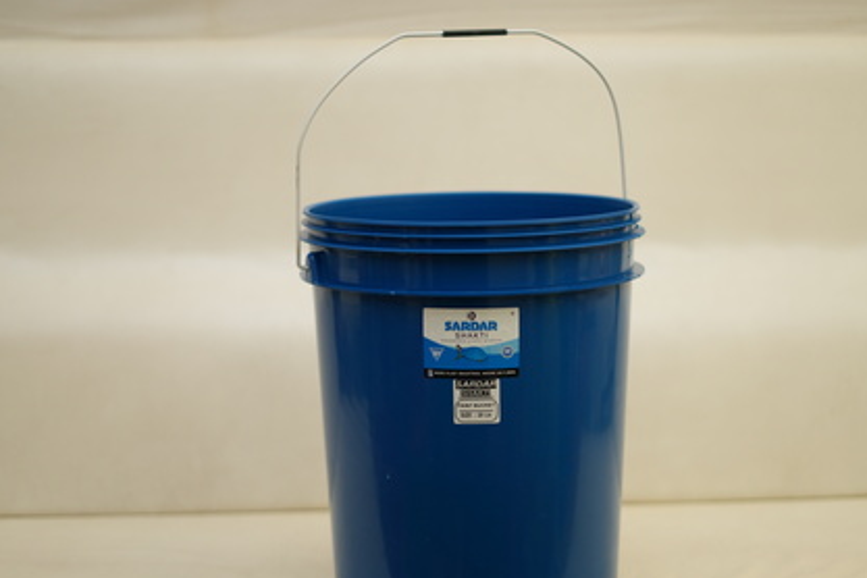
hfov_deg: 33.4
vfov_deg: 22.6
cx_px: 470
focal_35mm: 60
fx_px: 1445
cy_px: 321
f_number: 1.8
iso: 500
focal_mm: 50
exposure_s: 1/160
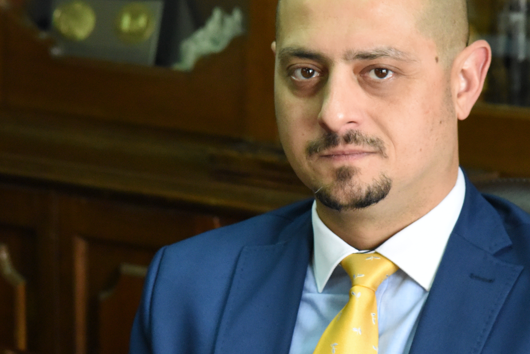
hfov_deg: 8.8
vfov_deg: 5.9
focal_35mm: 234
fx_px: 3446
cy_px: 185
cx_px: 299
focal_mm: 120
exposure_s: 1/250
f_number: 8
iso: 6400
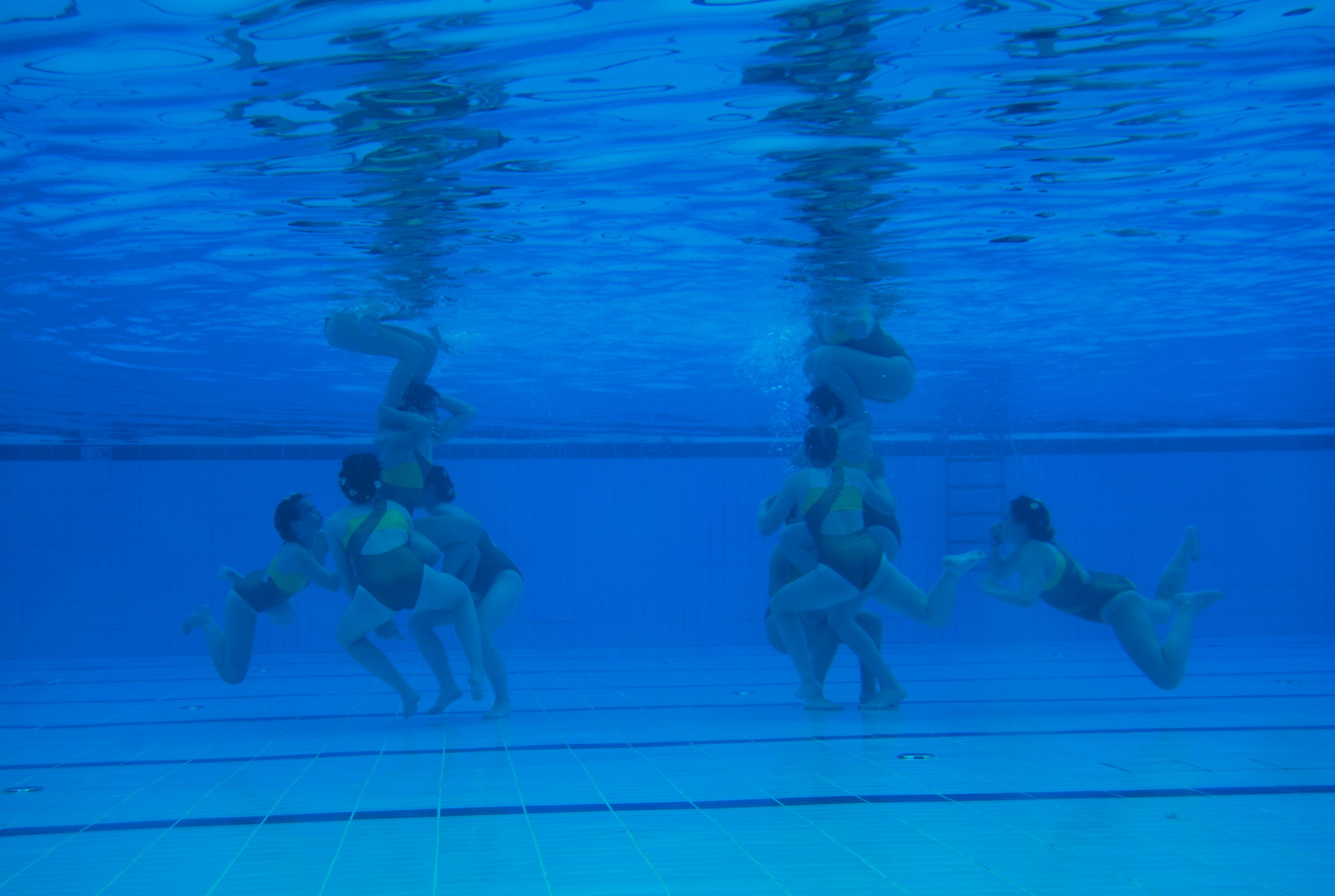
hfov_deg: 41.0
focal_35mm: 48
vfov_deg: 28.2
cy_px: 448
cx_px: 668
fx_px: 1784
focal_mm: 32
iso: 100
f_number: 5.6
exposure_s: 1/125
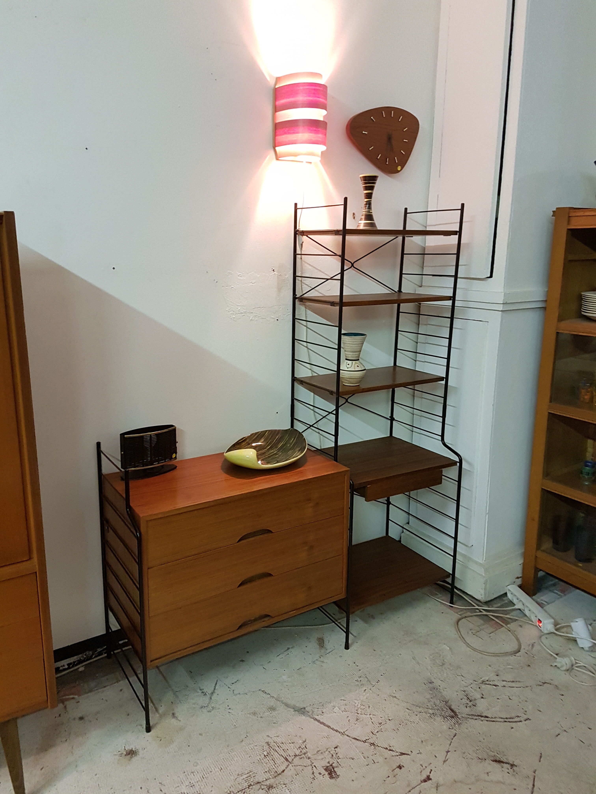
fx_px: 597
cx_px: 298
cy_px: 397
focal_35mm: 26
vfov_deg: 67.3
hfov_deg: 53.1
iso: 250
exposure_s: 1/20
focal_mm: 4.2
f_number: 1.7
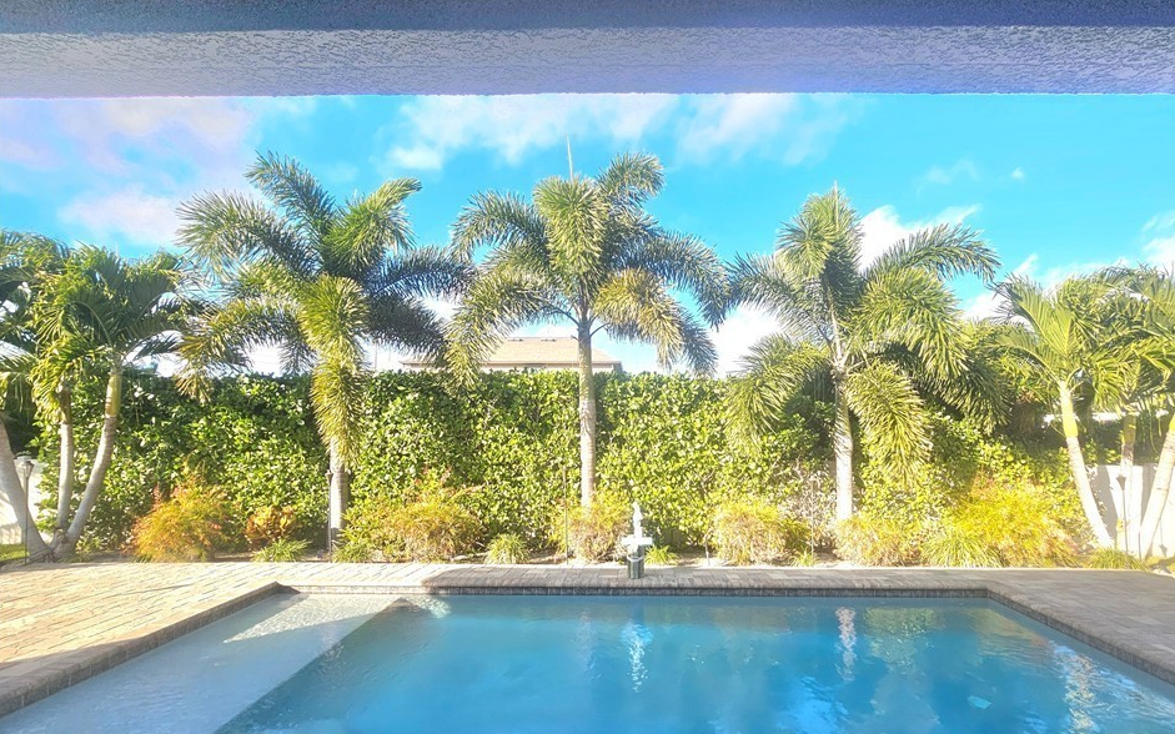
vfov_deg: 74.5
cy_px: 412
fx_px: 480
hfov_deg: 101.2
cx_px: 636
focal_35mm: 15
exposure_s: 1/909
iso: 50
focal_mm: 2.2
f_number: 2.2
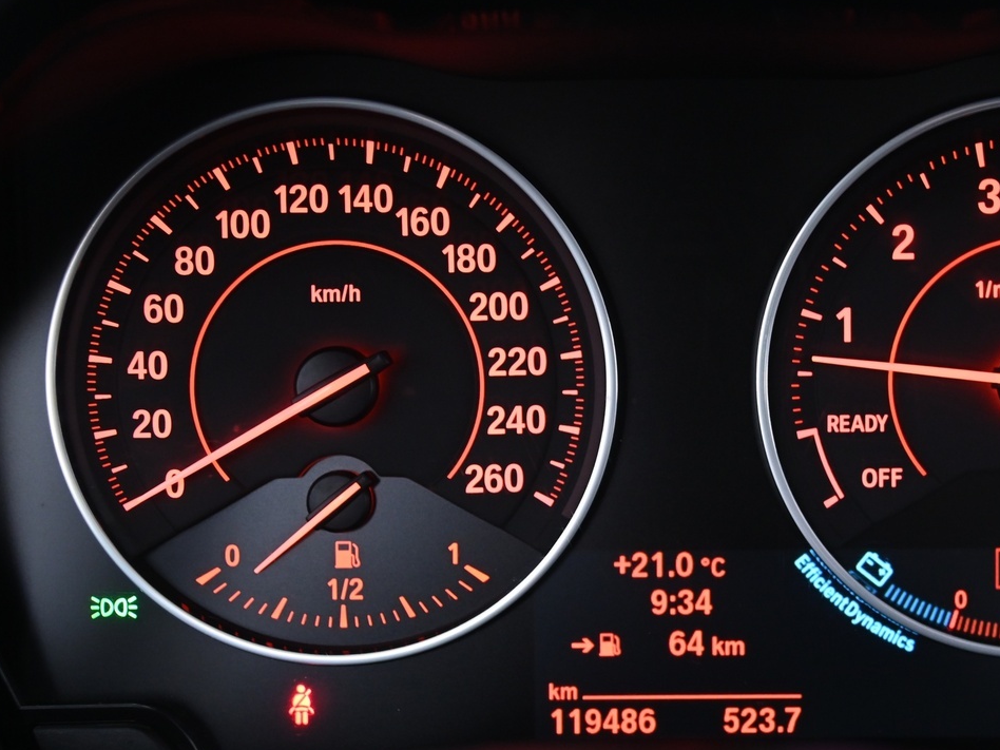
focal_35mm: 79
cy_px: 438
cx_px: 707
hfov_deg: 24.5
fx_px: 2282
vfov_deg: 18.6
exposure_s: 1/25
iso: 2000
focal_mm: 48
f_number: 4
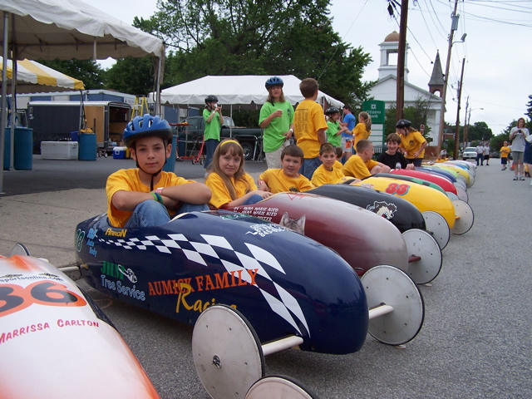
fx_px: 584
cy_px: 200
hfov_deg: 49.0
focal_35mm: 38
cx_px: 266
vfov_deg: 37.7
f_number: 2.8
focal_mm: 6.3
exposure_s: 1/500
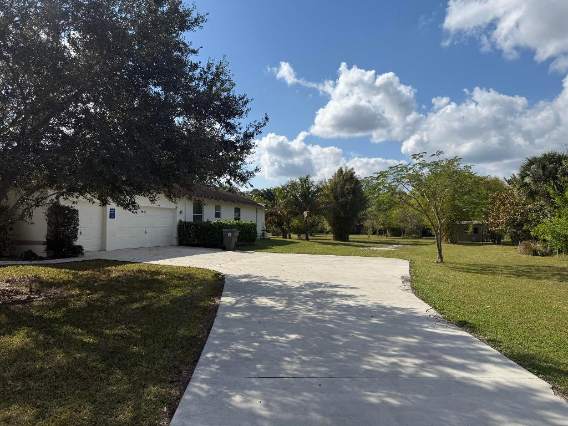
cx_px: 284
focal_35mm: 24
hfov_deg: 71.6
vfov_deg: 56.8
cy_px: 213
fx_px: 394
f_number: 1.78
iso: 80
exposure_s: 1/6711
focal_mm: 6.76
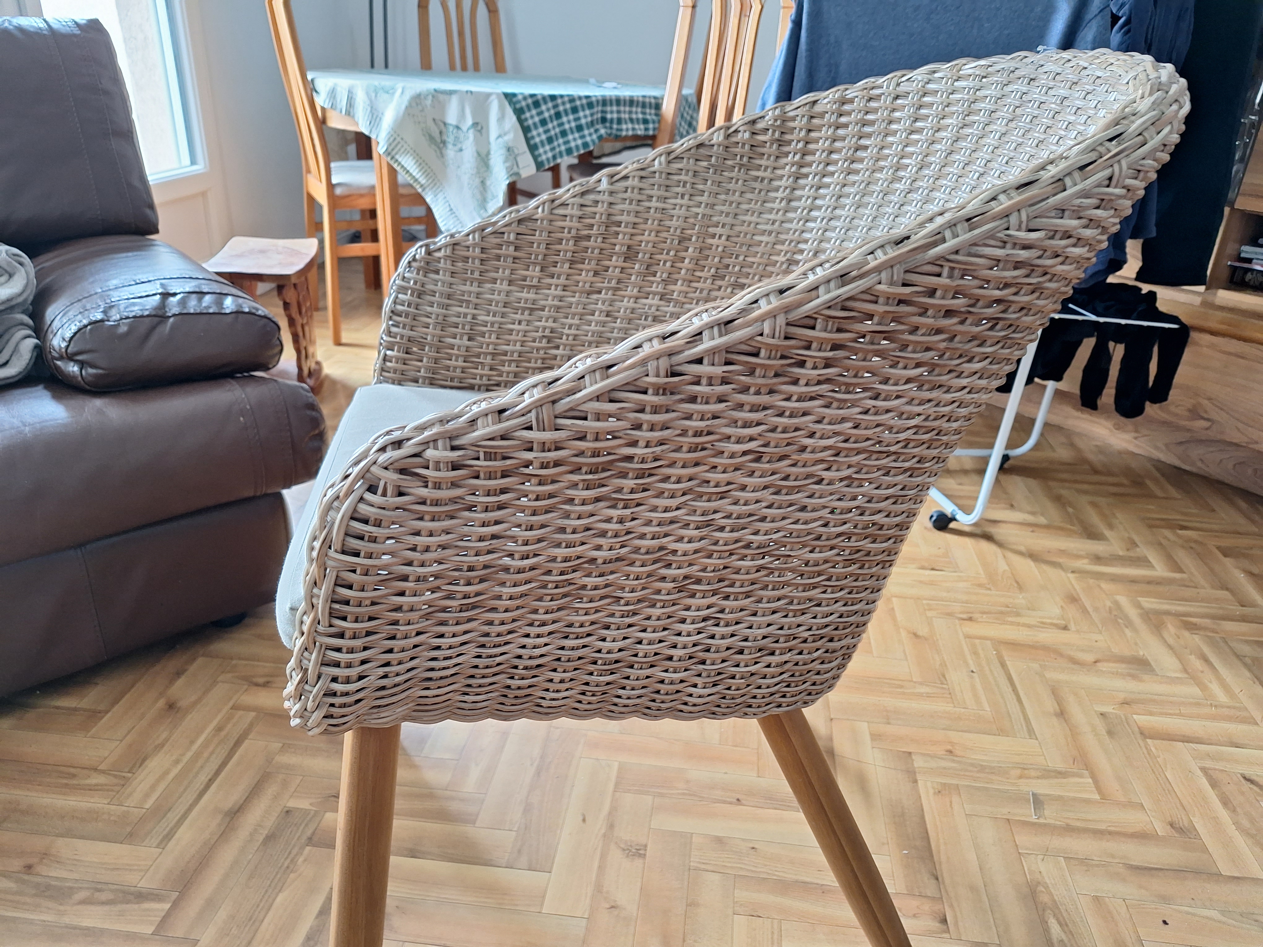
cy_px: 474
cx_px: 632
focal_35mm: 23
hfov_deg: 73.9
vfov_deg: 58.9
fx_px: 839
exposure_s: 1/50
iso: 125
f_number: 1.8
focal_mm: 5.54
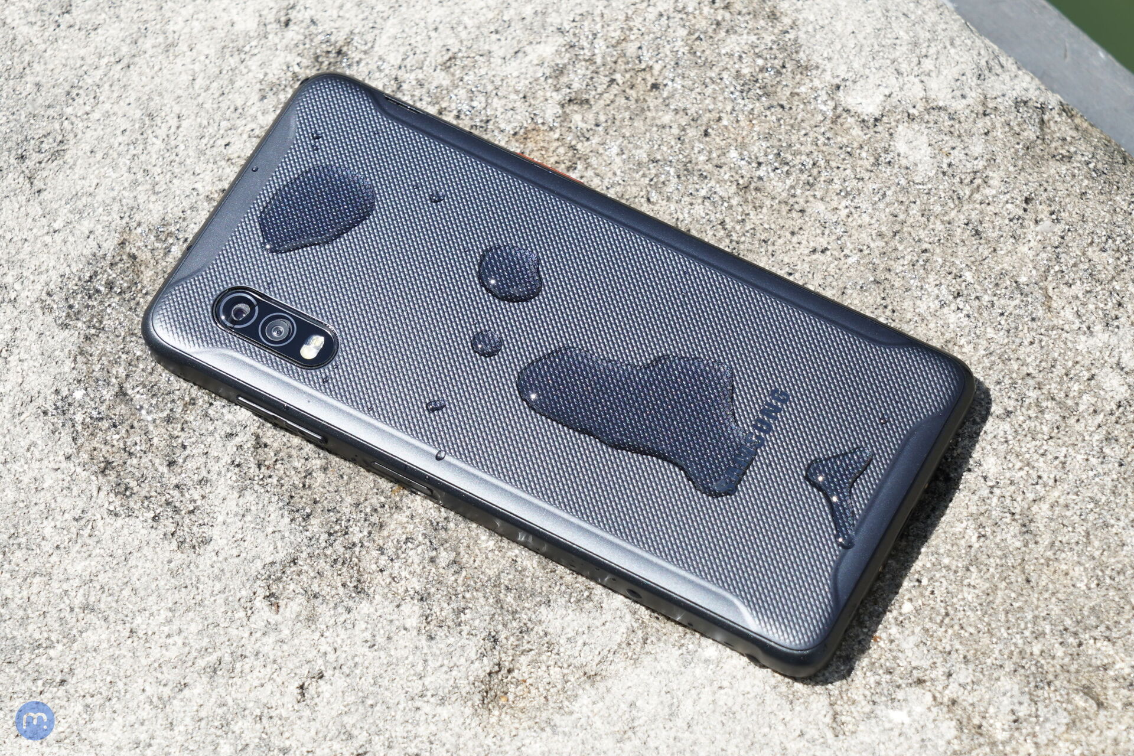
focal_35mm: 70
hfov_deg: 28.8
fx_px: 2205
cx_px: 567
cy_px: 378
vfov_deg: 19.5
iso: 100
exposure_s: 1/160
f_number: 7.1
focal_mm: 70
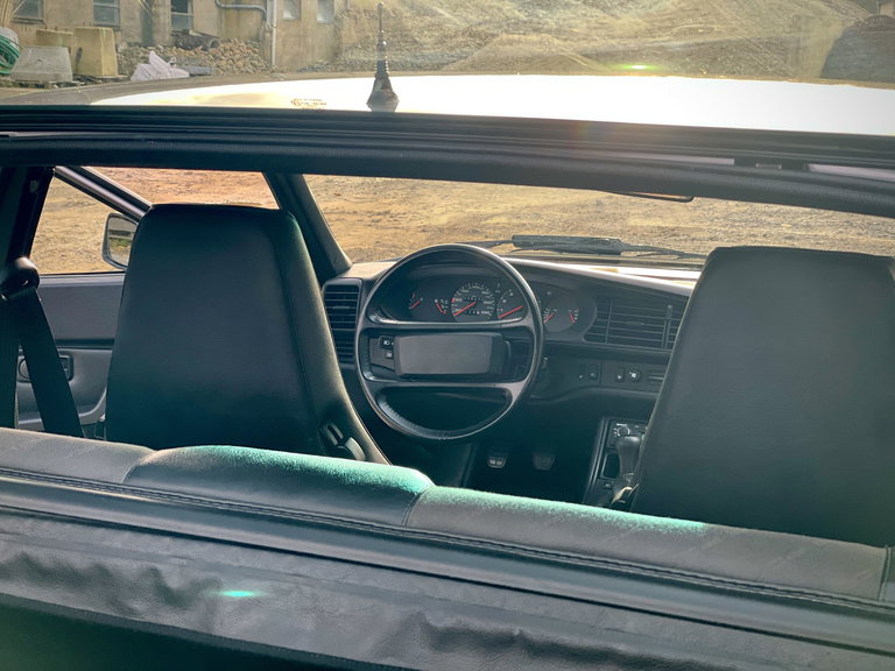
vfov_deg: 28.0
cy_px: 336
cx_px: 448
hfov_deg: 36.8
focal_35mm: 52
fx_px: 1344
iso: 64
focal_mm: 6
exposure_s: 1/122
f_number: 2
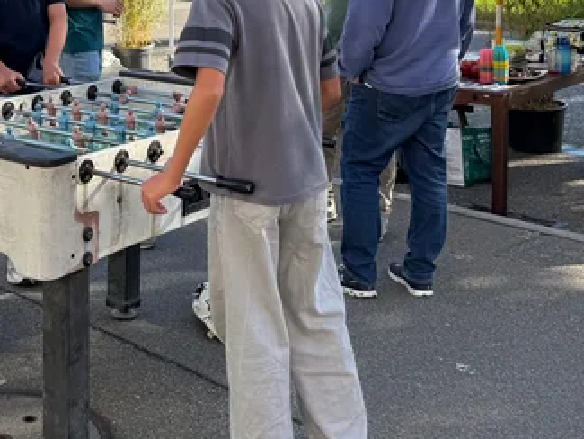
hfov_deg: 30.5
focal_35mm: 61
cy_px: -34
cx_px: 76
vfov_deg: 22.8
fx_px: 1029
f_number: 1.78
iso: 80
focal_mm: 6.76
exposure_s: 1/2525
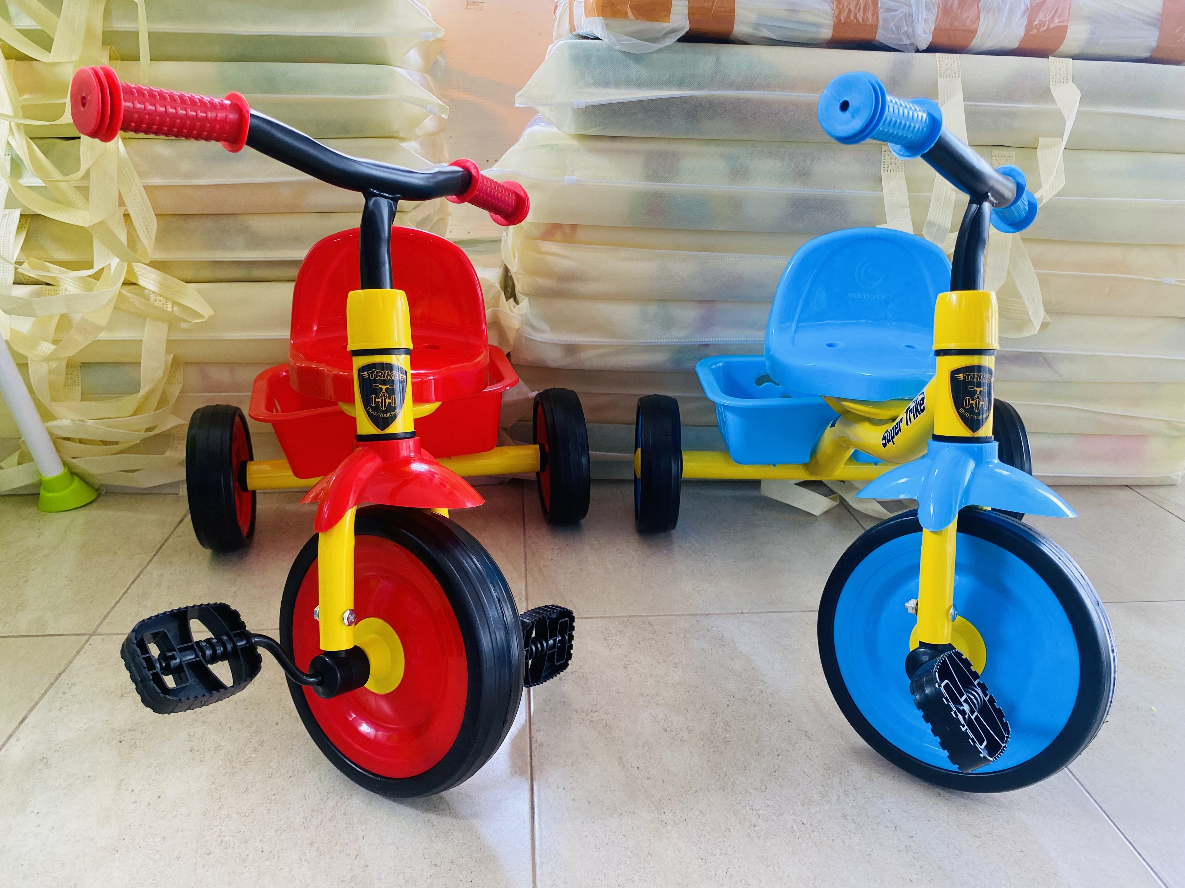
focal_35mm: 26
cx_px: 592
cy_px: 444
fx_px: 890
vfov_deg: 53.1
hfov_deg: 67.3
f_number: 1.8
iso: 125
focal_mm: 4.25
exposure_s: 1/121
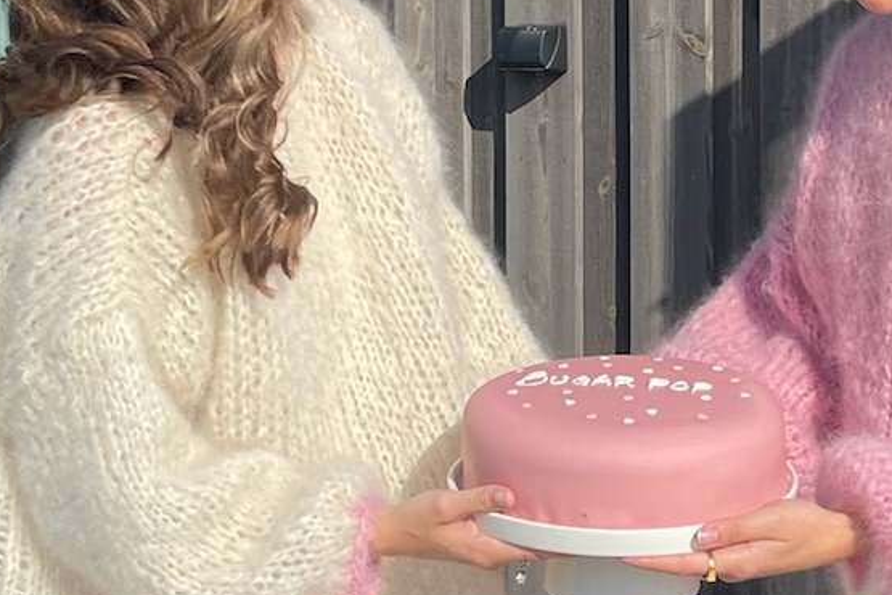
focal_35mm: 96
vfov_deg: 14.2
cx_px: 728
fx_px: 2378
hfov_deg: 21.0
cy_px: 129
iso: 32
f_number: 1.6
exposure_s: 1/3922
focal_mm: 5.1
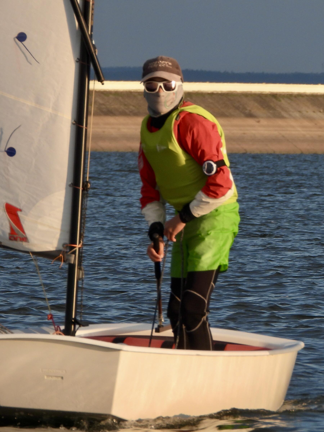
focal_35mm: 500
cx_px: 162
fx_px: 6240
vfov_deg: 4.0
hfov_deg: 3.0
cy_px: 216
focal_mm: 89.9
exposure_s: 1/500
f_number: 5
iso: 100
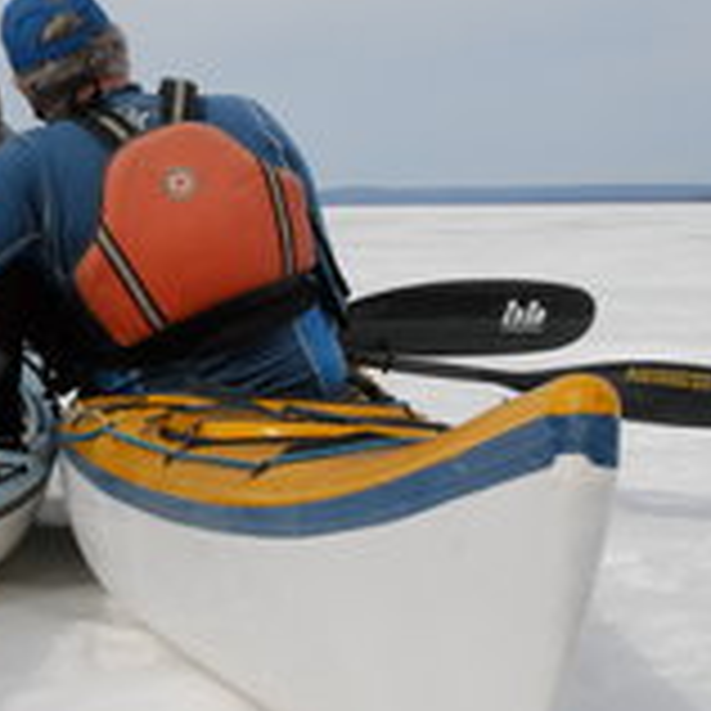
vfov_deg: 17.4
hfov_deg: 17.1
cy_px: 302
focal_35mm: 100
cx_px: 40
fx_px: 2326
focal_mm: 31
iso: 800
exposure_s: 1/1000
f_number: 14
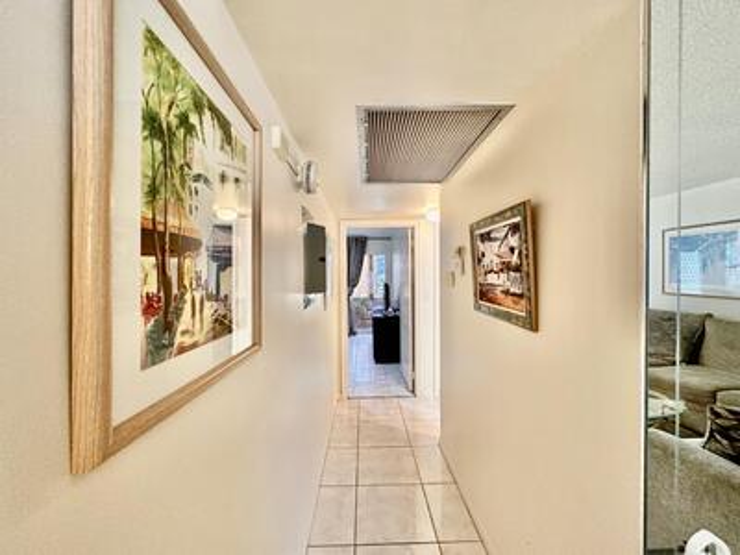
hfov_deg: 102.1
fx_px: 299
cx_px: 370
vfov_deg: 85.7
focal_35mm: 14
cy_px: 278
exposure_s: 1/60
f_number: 2.2
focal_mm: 2.22
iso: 250
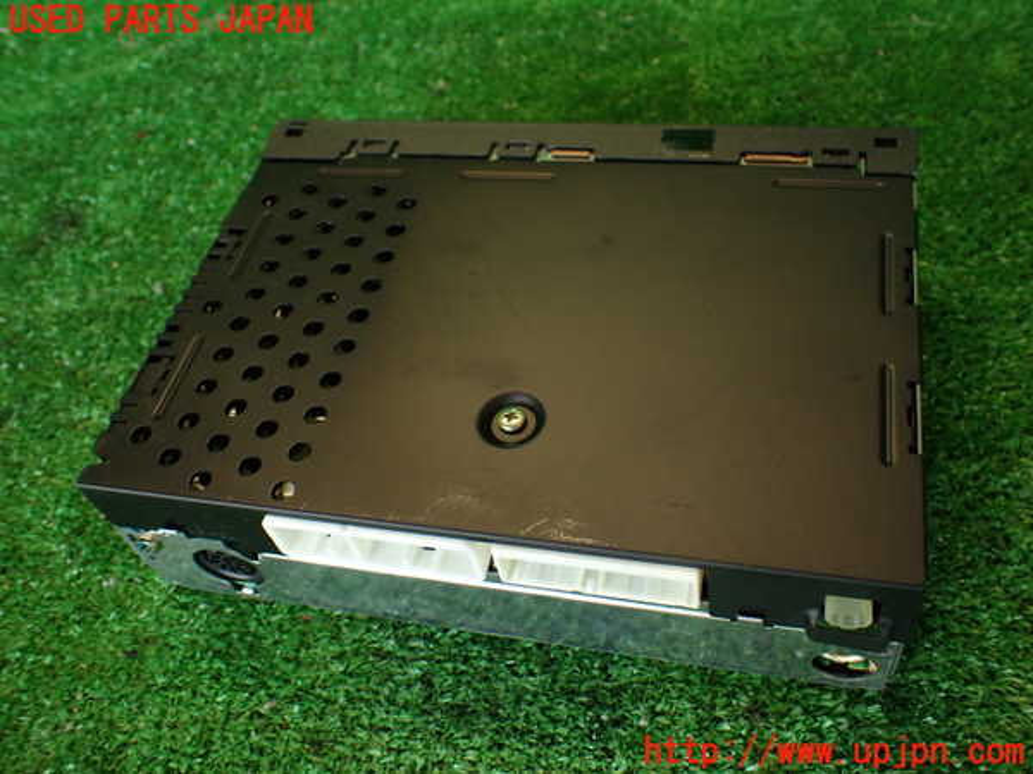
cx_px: 516
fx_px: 955
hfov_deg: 56.8
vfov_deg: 44.2
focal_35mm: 32
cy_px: 387
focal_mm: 5.79
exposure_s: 1/50
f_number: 2.4
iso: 200
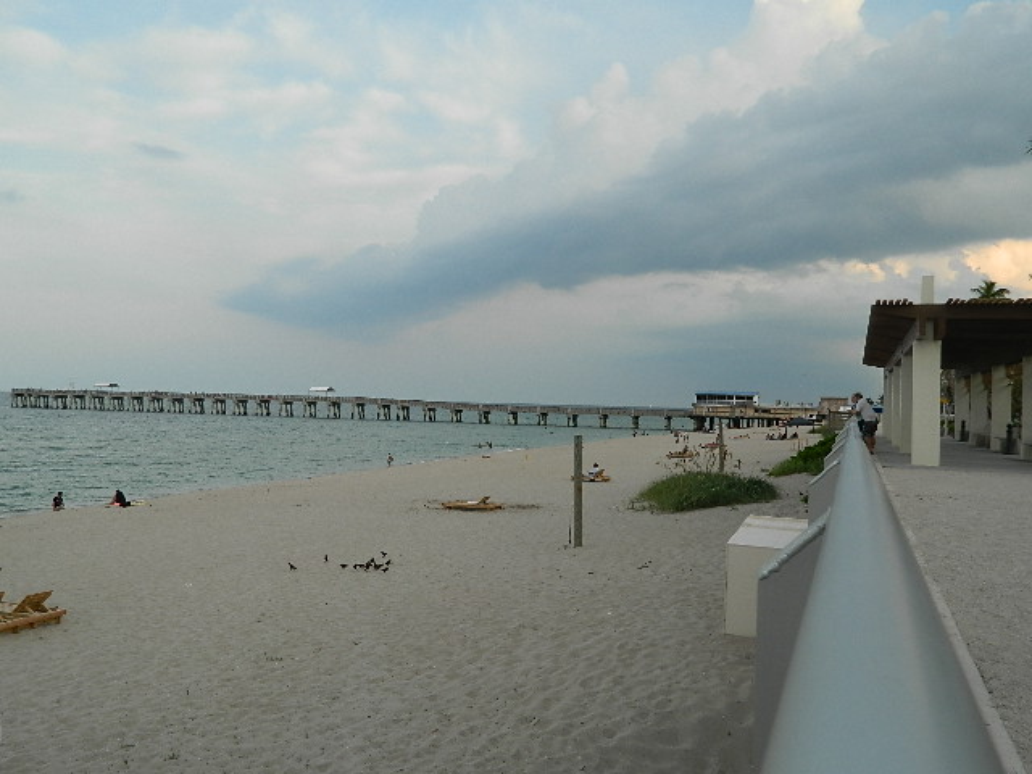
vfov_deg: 45.4
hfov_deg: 58.4
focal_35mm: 31
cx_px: 516
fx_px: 924
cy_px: 387
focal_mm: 5.6
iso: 80
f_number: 3.2
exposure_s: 1/200
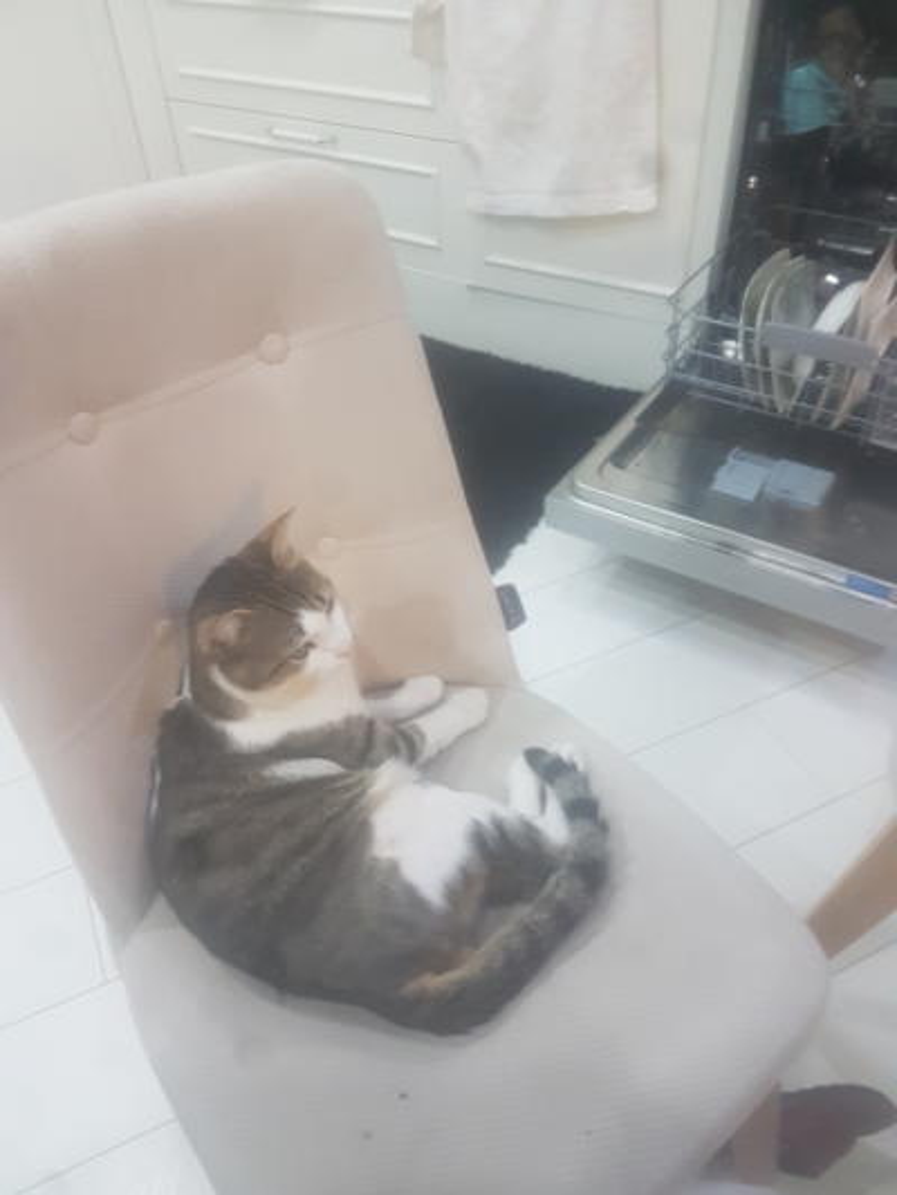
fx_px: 898
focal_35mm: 26
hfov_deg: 53.1
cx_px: 448
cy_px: 598
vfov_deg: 67.3
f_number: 1.7
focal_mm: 4.2
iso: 200
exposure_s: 1/25
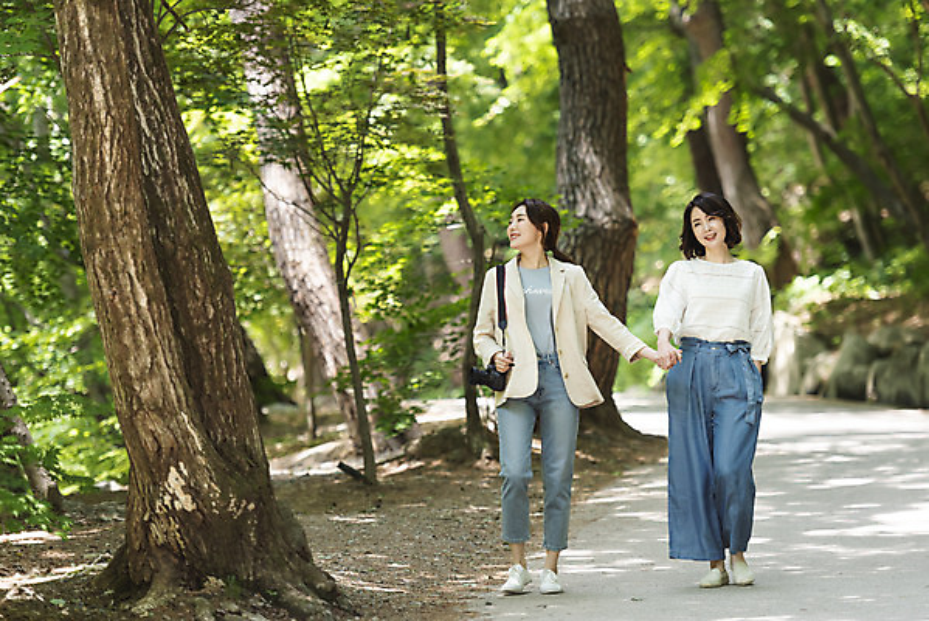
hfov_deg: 13.7
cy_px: 310
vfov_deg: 9.2
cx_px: 464
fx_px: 3873
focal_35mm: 150
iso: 400
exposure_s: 1/320
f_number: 2.8
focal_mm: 150
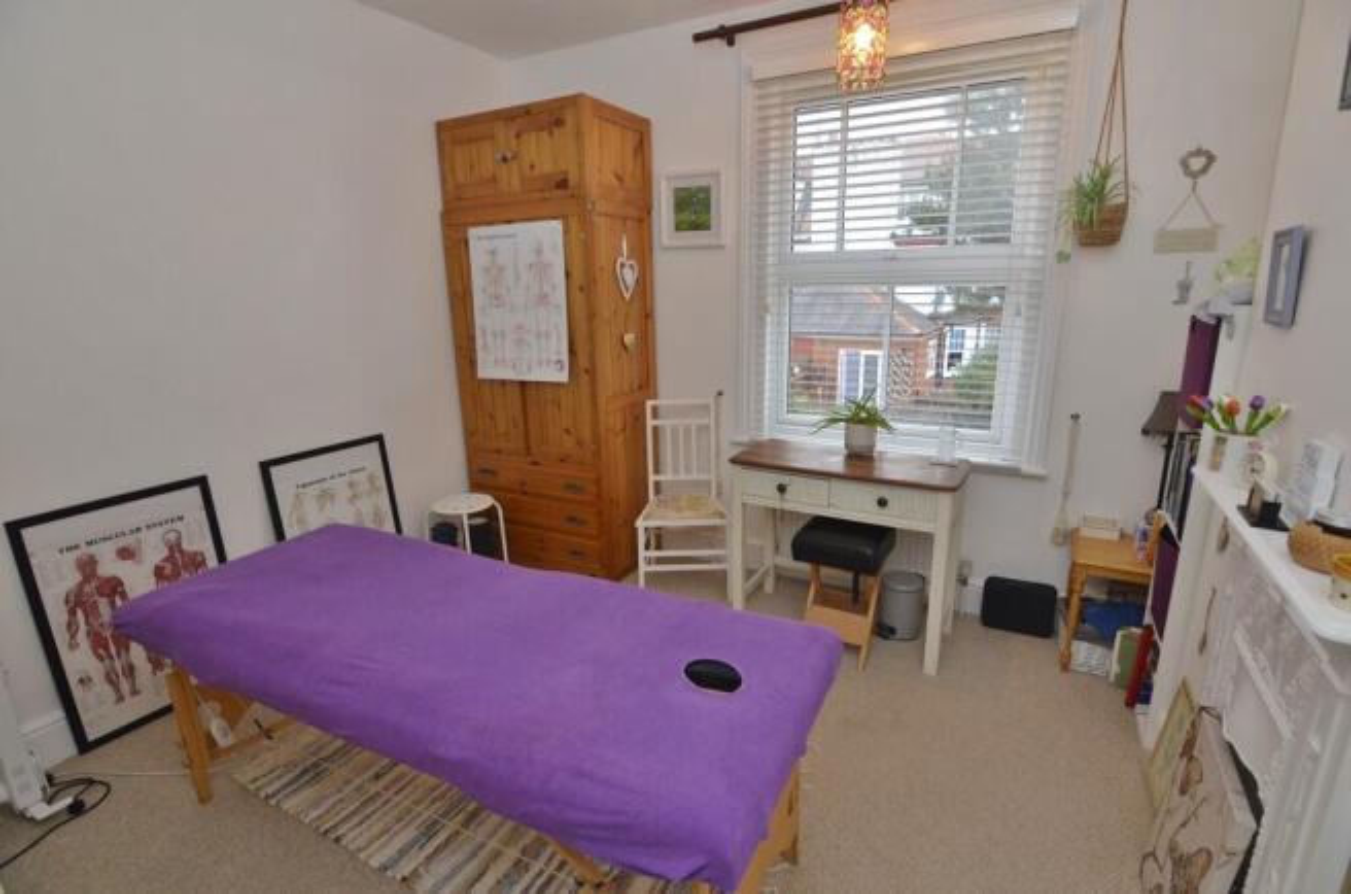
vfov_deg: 71.8
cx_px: 676
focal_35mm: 16
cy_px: 447
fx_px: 618
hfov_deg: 95.1
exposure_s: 1/60
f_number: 5
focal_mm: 11
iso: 800
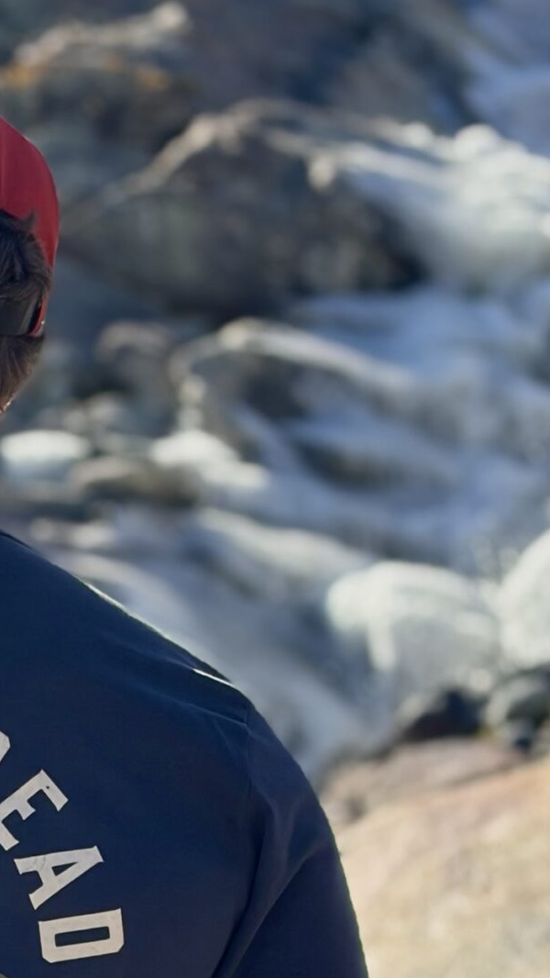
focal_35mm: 136
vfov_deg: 15.4
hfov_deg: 8.7
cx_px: -273
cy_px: 1038
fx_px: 3524
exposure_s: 1/959
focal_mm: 5.96
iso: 50
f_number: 1.6
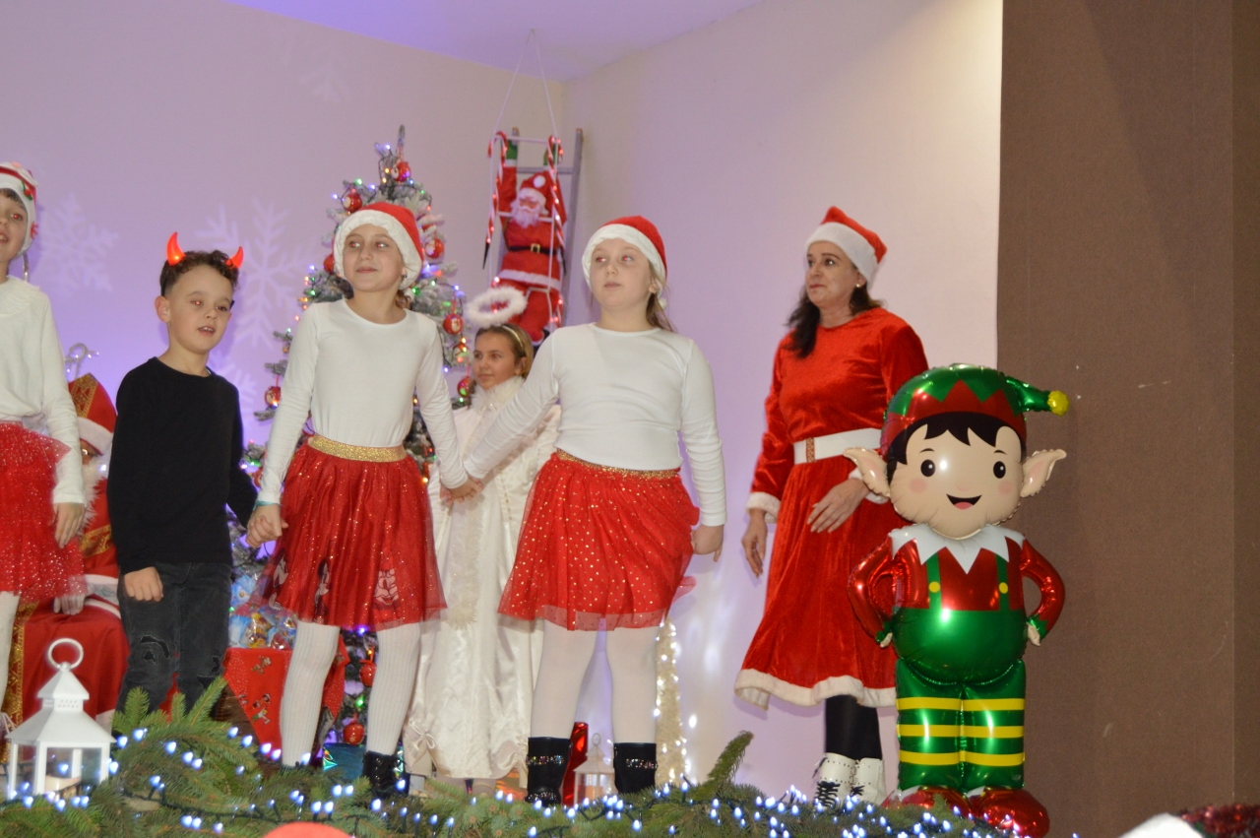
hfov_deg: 33.4
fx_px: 2098
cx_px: 630
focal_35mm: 60
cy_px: 419
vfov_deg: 22.6
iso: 1250
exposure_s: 1/60
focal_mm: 40
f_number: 5
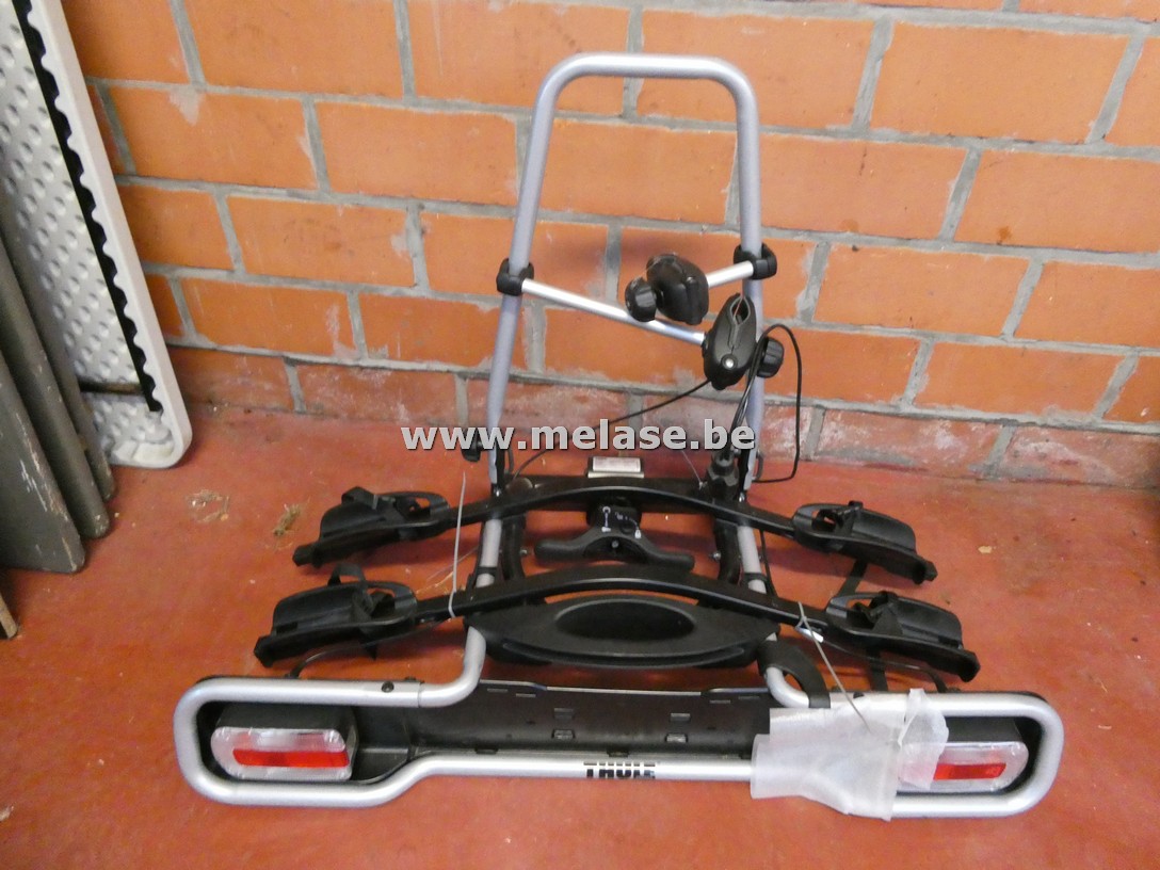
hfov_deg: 71.6
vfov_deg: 56.8
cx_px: 580
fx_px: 804
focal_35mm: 24
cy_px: 435
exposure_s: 1/40
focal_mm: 4.3
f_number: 3.3
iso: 1600
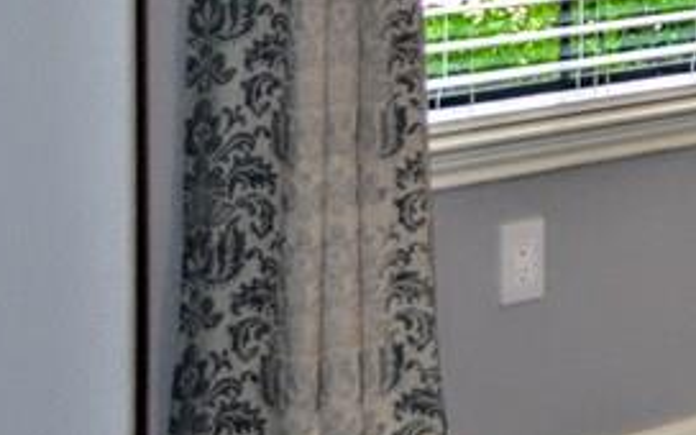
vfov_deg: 8.0
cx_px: 1319
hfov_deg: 12.0
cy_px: -326
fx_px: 3016
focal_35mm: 159
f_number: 4.2
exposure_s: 1/125
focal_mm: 26
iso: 400
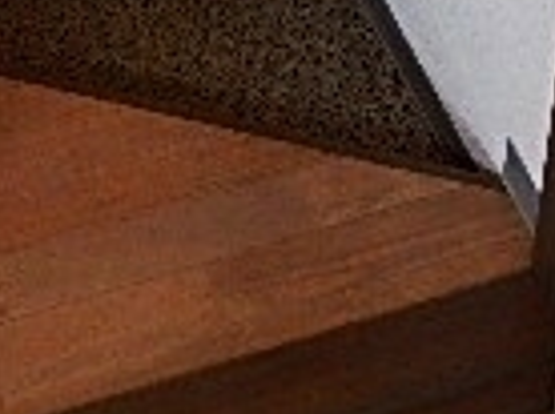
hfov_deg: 17.0
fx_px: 1857
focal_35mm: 116
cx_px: 217
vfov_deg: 11.1
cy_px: -510
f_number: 3.4
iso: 400
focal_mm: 4.5
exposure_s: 1/40
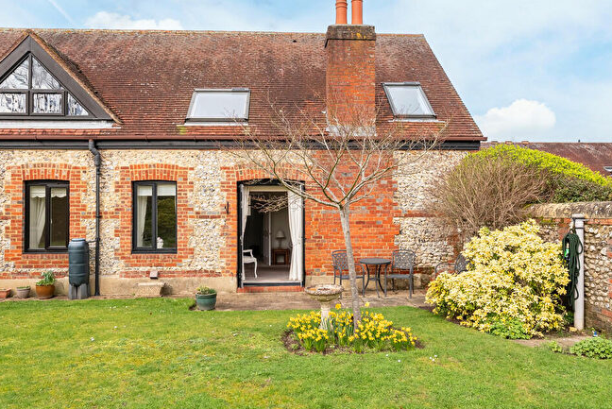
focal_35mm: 27
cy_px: 198
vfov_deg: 48.0
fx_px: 459
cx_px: 305
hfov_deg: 67.3
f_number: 7.1
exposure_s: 1/640
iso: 800
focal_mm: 25
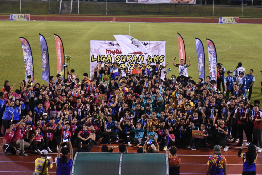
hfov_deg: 22.6
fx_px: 655
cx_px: 131
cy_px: 88
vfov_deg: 15.2
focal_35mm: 90
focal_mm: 60
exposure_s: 1/250
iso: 10000
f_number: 5
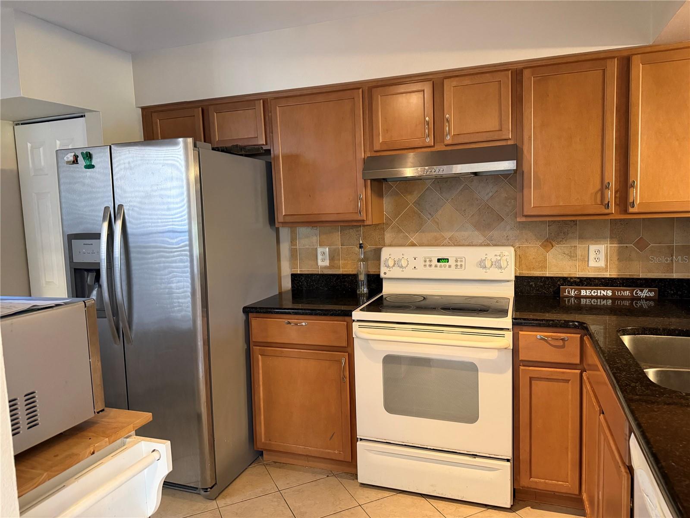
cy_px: 259
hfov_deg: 71.6
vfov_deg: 56.8
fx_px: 478
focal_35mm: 24
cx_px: 345
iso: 500
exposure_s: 1/60
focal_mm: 6.76
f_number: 1.78
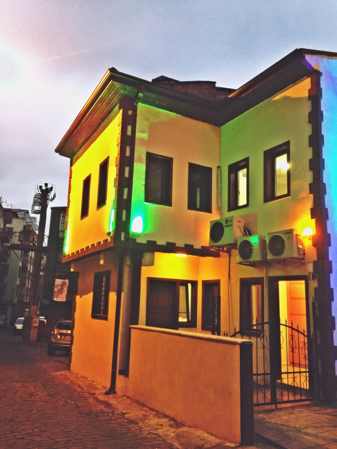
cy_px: 224
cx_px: 168
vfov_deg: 61.7
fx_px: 376
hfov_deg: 48.2
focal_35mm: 29
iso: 250
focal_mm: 4.15
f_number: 2.2
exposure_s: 1/17
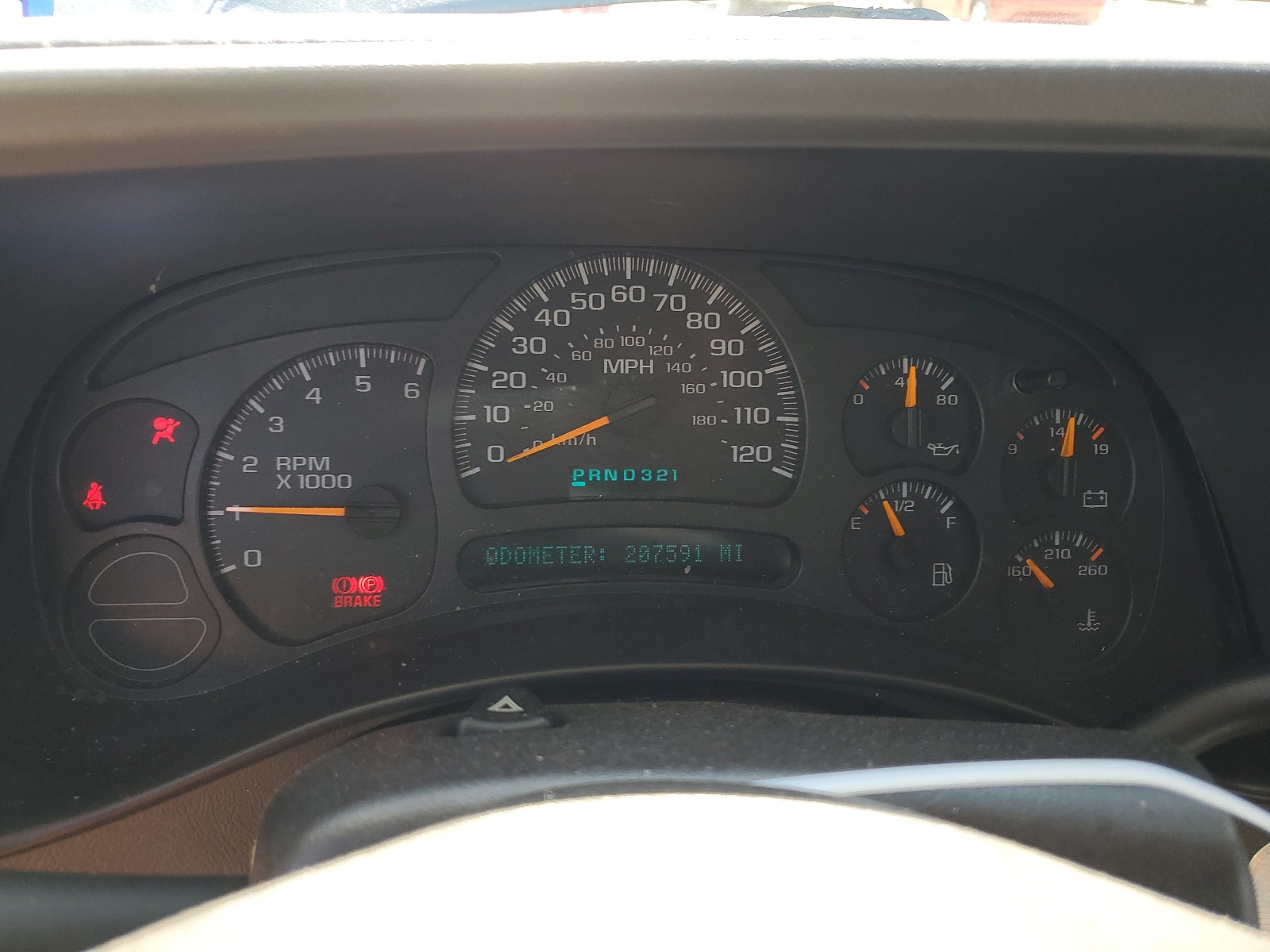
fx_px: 954
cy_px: 476
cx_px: 635
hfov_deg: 67.3
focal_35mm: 26
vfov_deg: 53.1
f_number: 1.5
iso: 52
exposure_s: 1/120
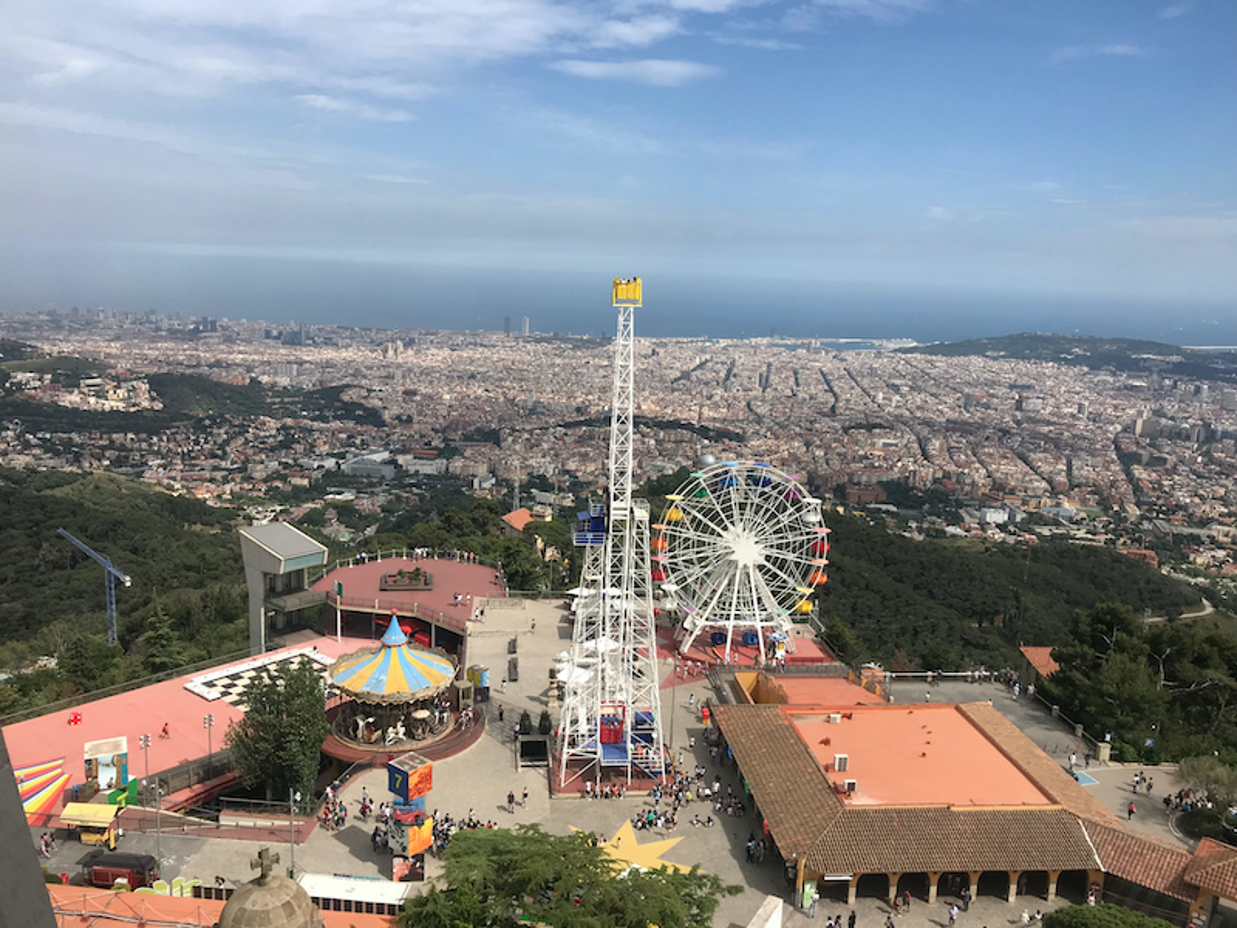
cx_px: 618
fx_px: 1001
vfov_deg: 49.7
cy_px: 464
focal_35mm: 28
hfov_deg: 63.4
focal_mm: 3.99
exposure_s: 1/3300
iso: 20
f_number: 1.8
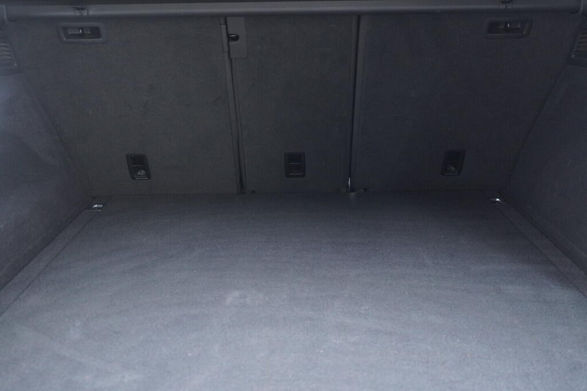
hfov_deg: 53.1
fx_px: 587
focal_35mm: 36
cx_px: 294
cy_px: 196
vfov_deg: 36.9
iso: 2000
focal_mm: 24
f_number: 2.8
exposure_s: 1/40
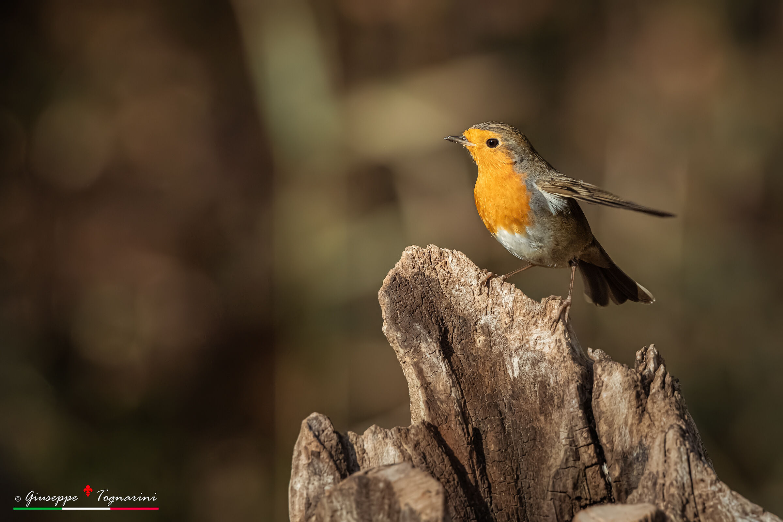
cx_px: 392
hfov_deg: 4.1
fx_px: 10874
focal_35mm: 500
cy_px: 261
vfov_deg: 2.7
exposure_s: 1/2000
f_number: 9
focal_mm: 500
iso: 3200
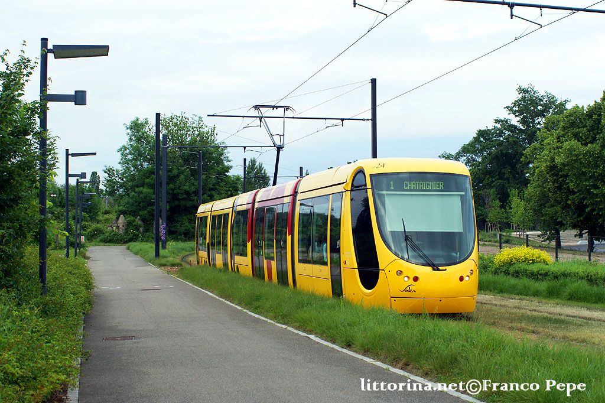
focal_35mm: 60
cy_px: 202
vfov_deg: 22.6
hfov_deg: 33.4
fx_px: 1008
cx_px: 302
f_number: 5.6
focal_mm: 40
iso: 400
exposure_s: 1/500
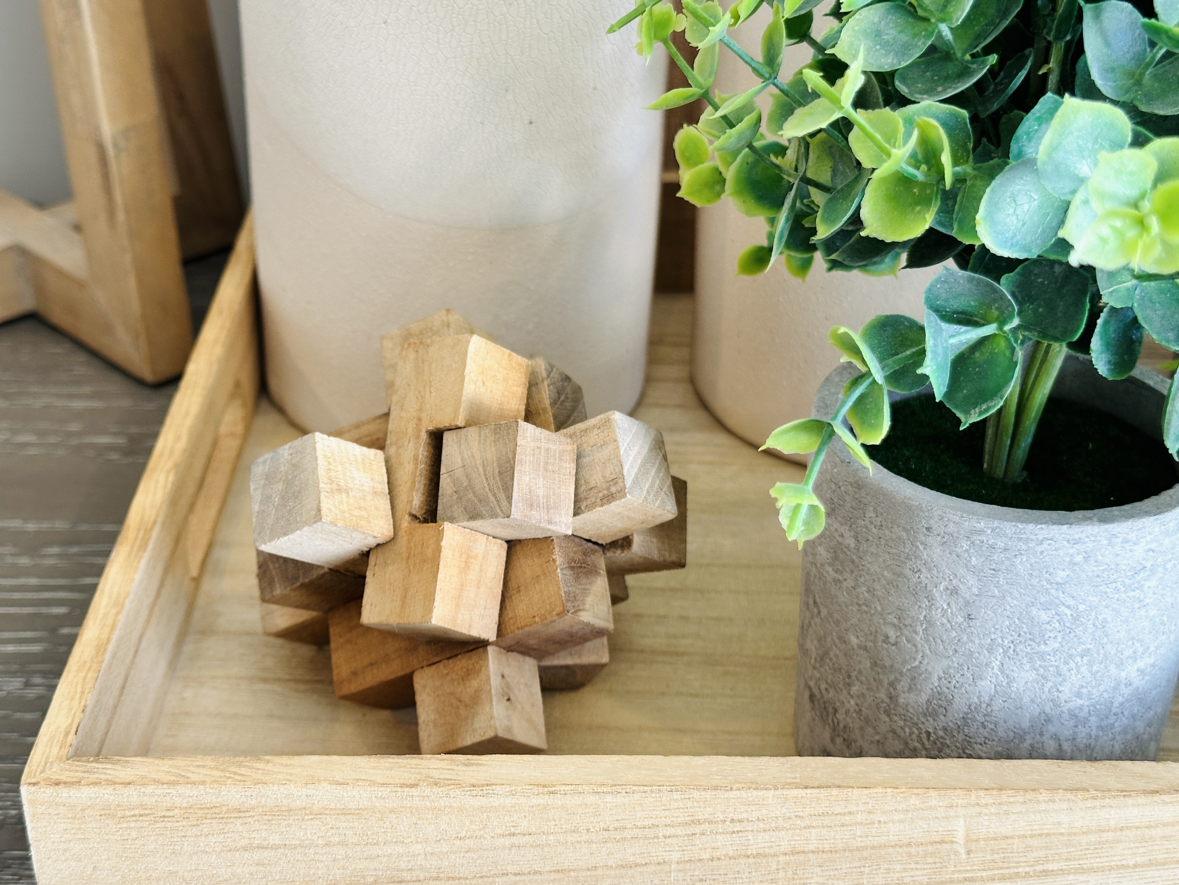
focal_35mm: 48
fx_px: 1635
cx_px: 590
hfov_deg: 39.7
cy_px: 442
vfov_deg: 30.3
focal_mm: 6.86
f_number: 1.78
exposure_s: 1/60
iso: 64
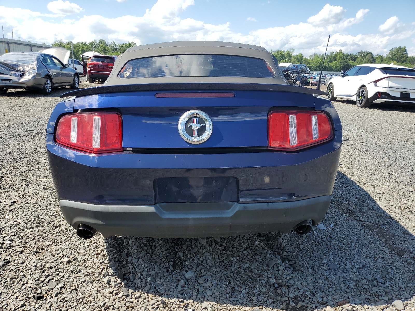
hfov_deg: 67.3
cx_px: 208
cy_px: 156
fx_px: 312
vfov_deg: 53.1
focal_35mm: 26
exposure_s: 1/2000
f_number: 1.5
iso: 50
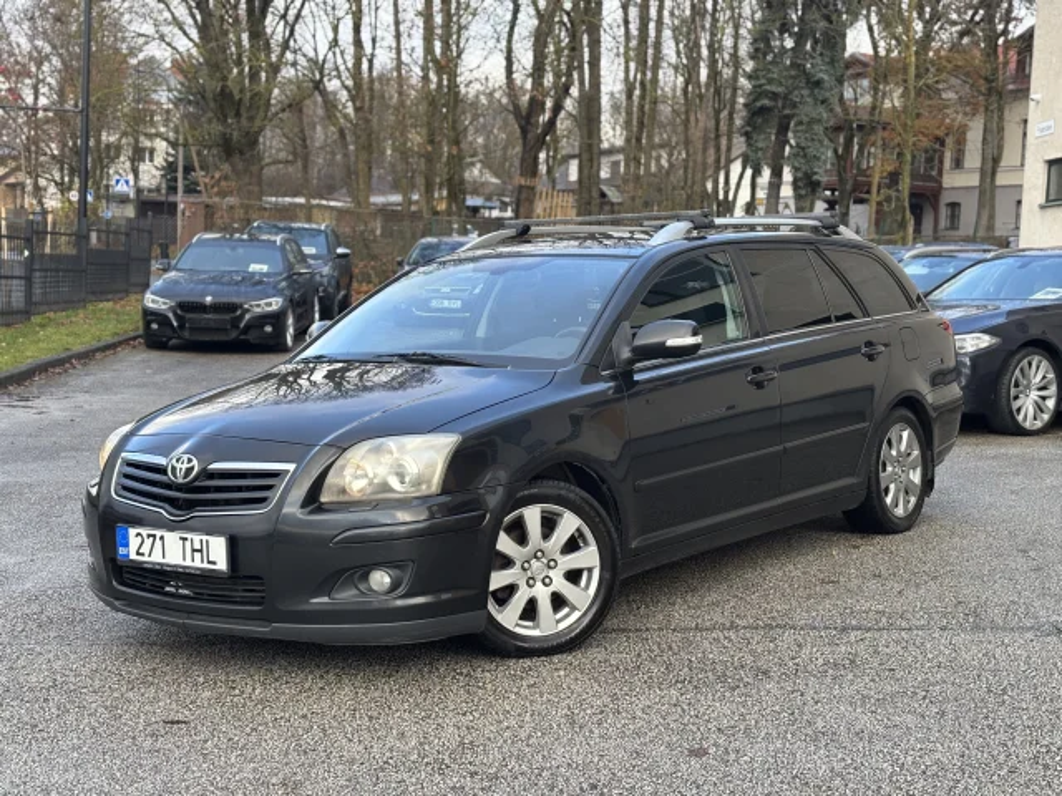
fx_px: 1595
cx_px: 531
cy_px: 398
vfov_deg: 28.0
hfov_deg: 36.8
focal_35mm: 52
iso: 32
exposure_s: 1/234
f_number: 1.6
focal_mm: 5.96
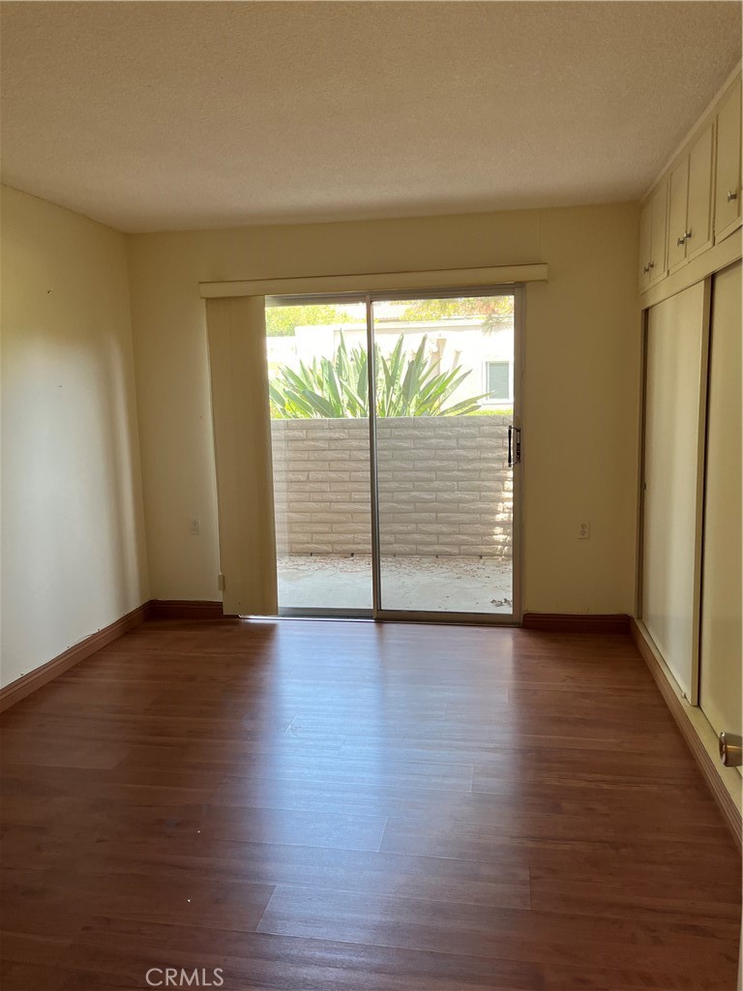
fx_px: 744
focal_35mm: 26
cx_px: 372
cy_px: 496
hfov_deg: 53.1
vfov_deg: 67.3
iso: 80
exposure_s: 1/120
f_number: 1.6
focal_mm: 5.1
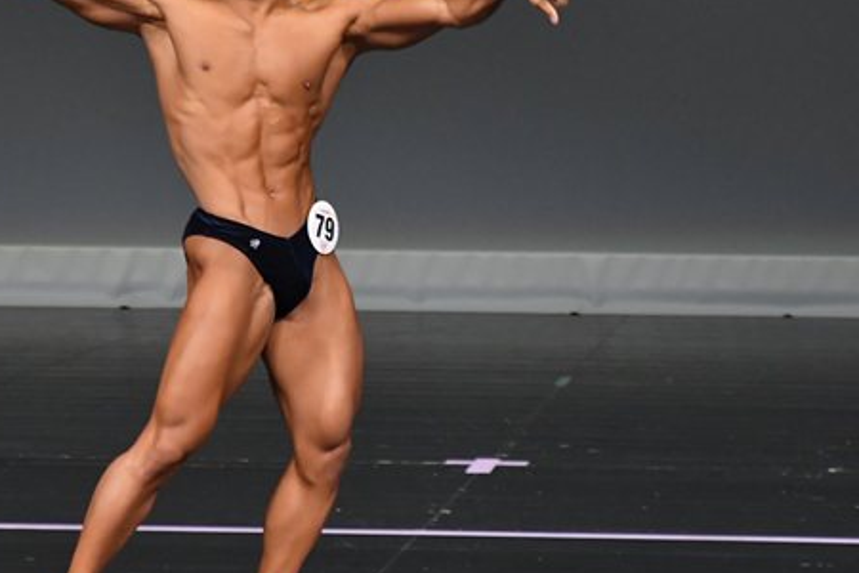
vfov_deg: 1.8
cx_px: 316
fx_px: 18491
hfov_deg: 2.7
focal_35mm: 775
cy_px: 265
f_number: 5.6
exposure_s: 1/400
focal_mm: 300
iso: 4000
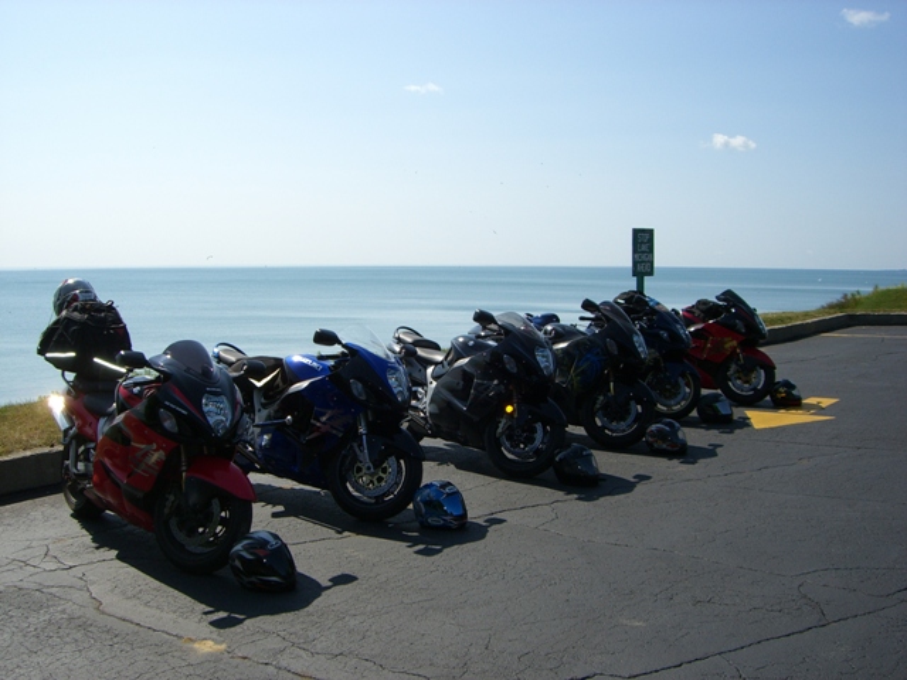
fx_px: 996
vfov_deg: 37.7
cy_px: 340
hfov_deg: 49.0
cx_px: 454
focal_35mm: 38
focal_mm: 6.2
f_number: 4.3
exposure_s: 1/1000
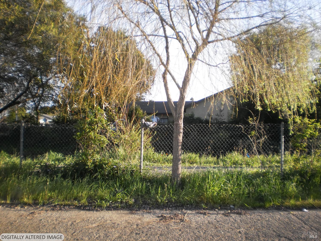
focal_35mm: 36
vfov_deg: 39.7
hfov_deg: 51.4
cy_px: 120
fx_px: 334
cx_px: 160
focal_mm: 6.3
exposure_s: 1/250
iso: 100
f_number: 3.1
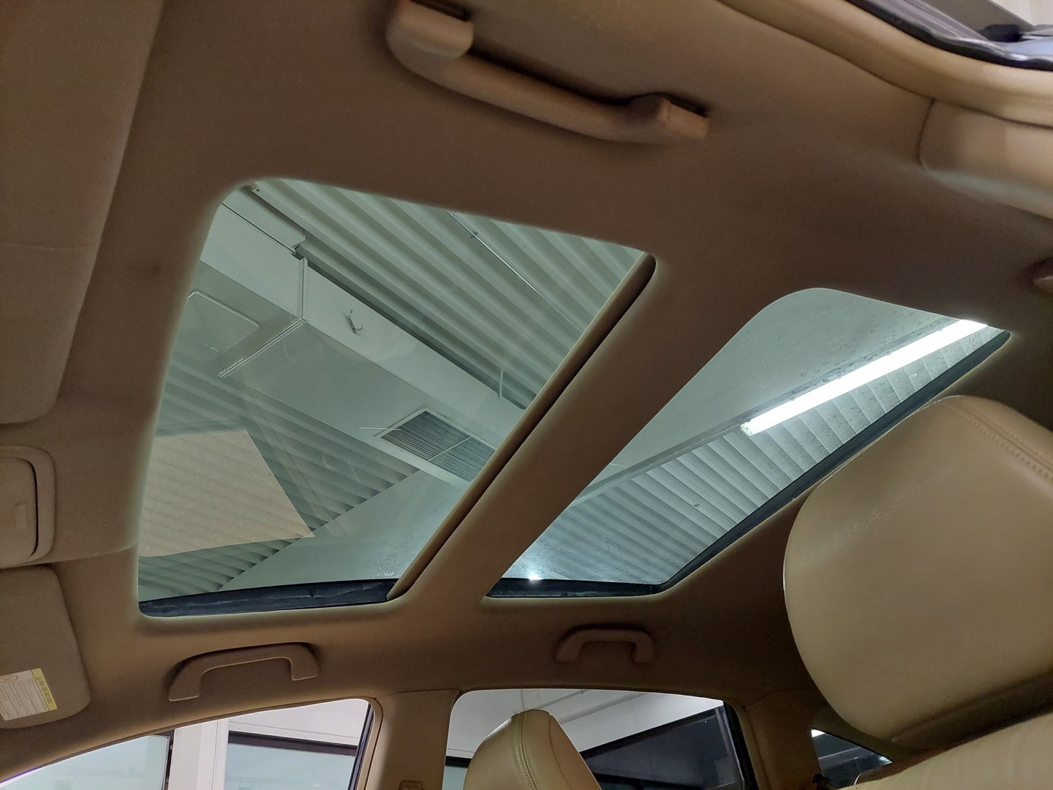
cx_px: 526
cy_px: 395
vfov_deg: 54.9
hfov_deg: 69.4
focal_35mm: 25
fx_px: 760
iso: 500
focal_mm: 5.23
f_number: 1.8
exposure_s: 1/33
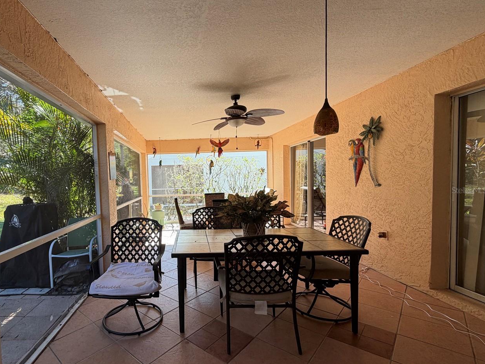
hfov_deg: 85.7
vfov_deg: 71.6
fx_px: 252
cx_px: 177
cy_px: 190
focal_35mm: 18
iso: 64
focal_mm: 2.22
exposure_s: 1/121
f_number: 2.2
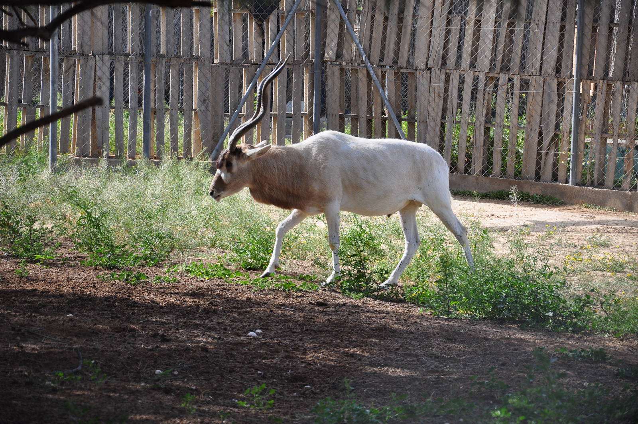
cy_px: 212
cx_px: 319
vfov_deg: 8.7
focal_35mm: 158
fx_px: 2788
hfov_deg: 13.1
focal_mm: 105
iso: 200
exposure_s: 1/400
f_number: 5.6
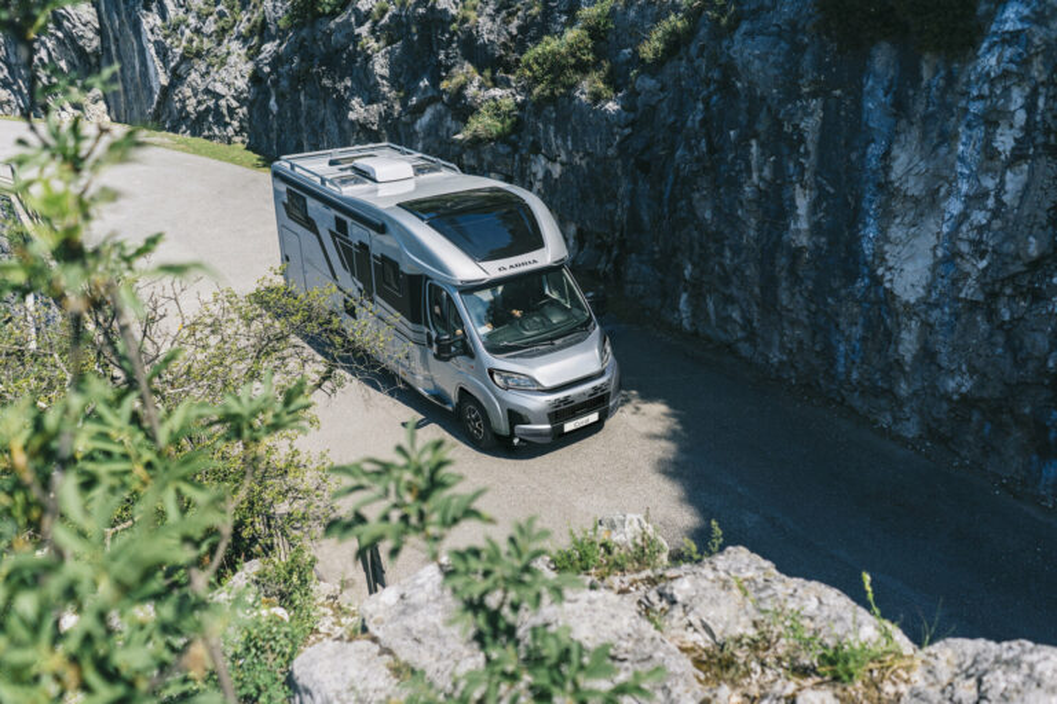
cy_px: 352
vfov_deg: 46.4
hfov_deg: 65.5
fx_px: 822
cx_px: 528
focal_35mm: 28
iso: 125
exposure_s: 1/2000
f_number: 2.8
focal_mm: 28
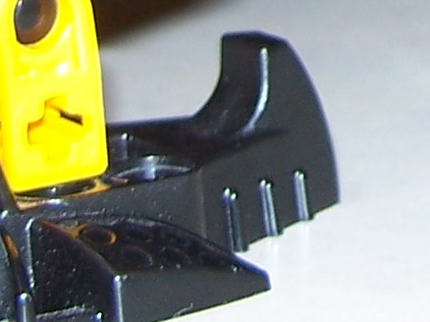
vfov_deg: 5.1
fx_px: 3427
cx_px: 784
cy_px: -705
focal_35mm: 276
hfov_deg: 7.0
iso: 80
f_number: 2.8
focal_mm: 7.8
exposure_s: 1/60
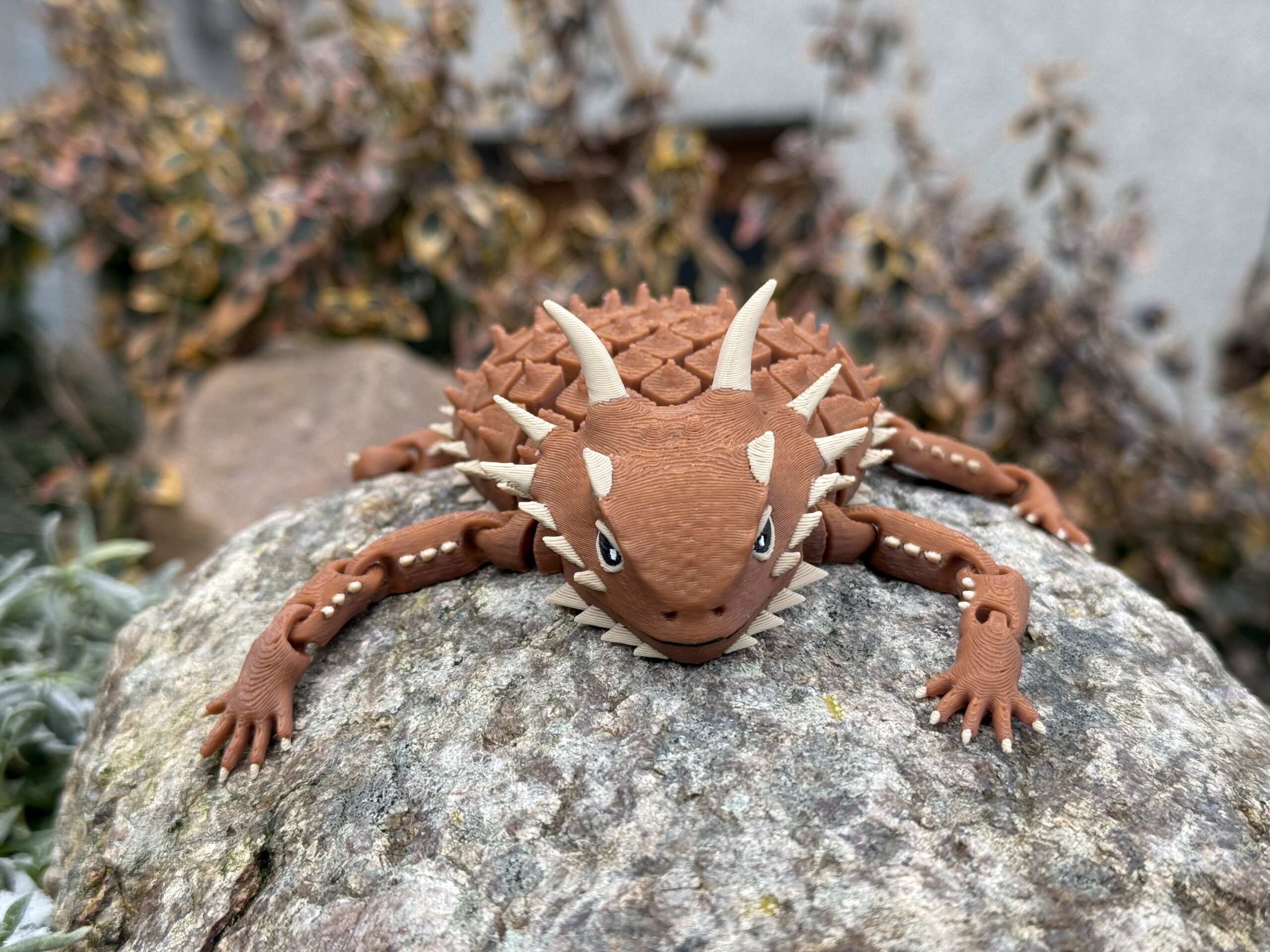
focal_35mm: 48
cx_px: 635
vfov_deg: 30.3
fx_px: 1761
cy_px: 476
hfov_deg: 39.7
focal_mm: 6.76
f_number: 1.78
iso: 64
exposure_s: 1/615
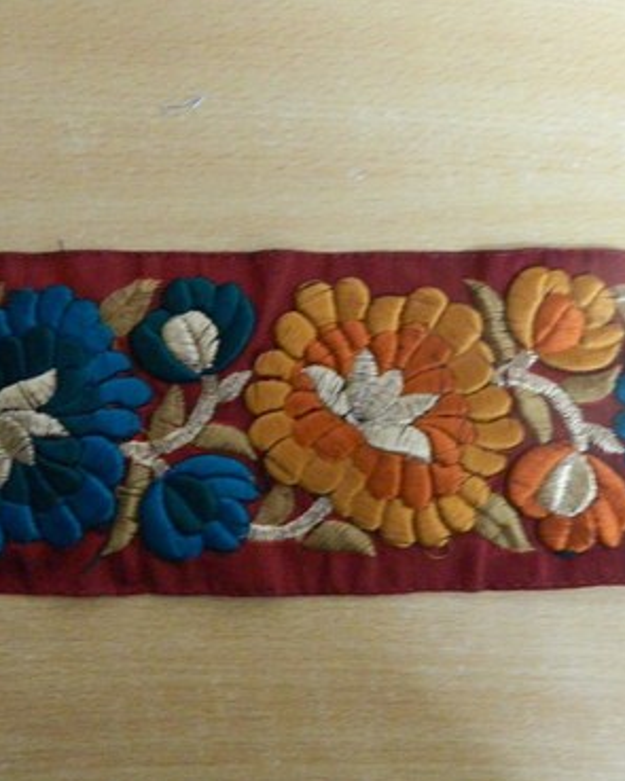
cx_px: 290
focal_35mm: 41
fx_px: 948
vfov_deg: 44.8
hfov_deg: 36.5
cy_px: 395
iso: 800
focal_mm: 5.6
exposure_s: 1/5
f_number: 3.2
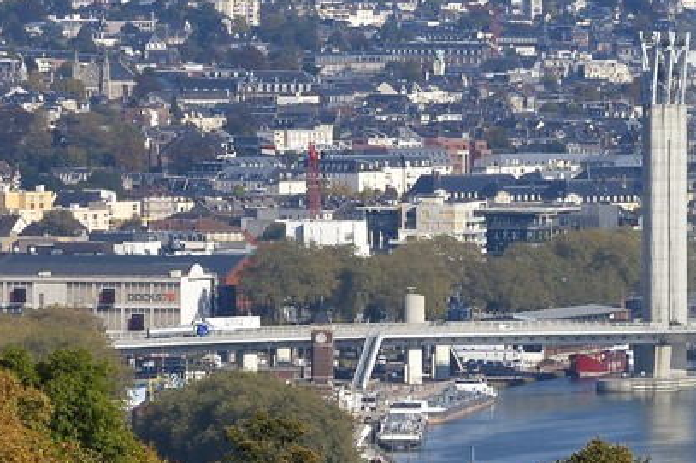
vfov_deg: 2.6
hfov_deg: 3.8
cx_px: 1337
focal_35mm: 531
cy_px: 289
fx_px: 10261
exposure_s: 1/250
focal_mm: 135
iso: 200
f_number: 13
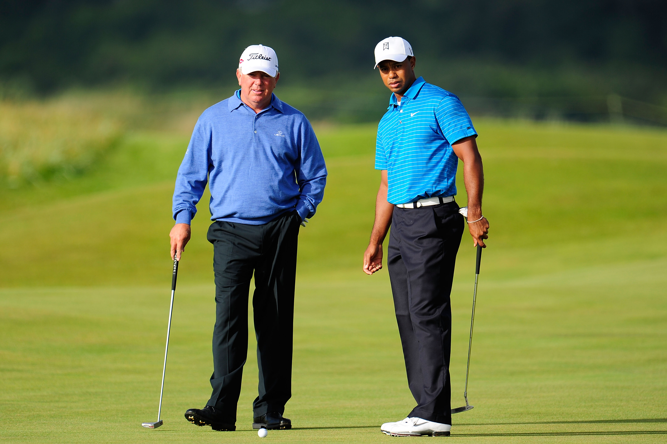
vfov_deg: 2.3
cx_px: 334
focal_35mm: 600
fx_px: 11109
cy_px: 222
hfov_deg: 3.4
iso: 200
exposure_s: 1/1000
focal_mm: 600
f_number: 5
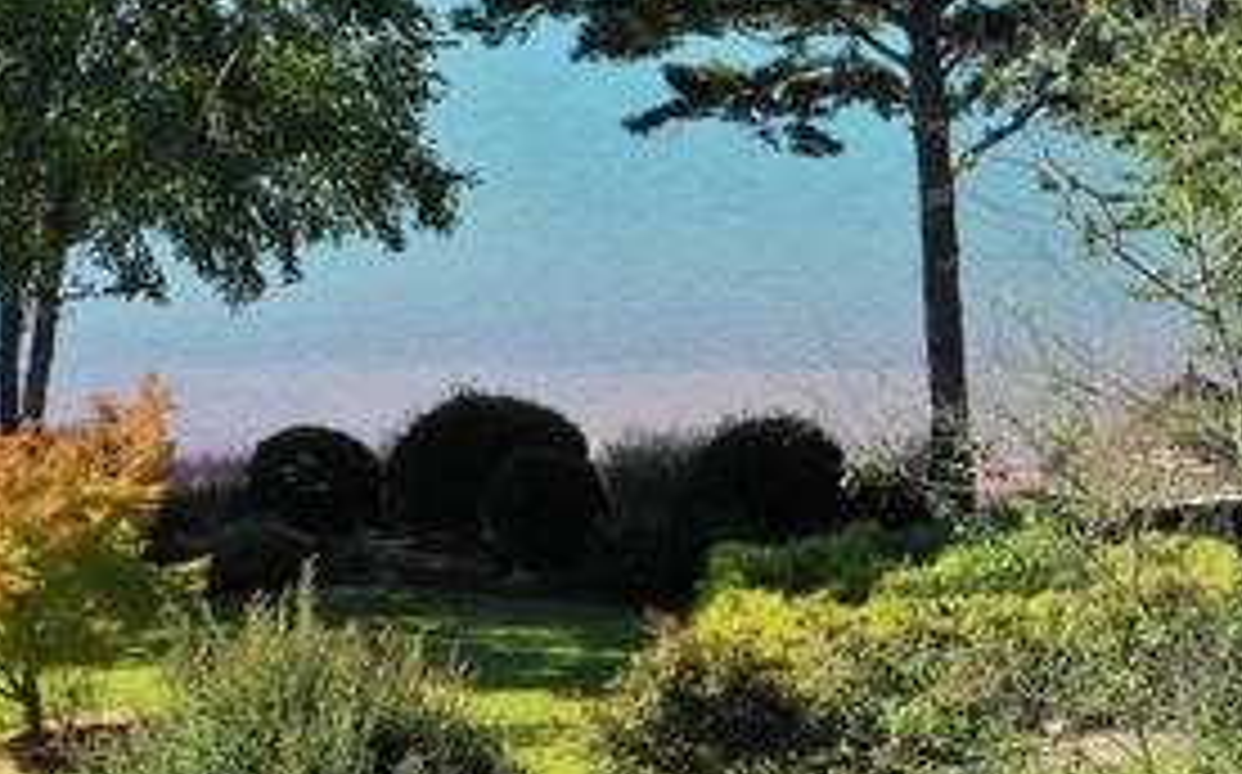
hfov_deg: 17.9
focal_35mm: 106
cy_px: 686
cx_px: 1773
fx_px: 3585
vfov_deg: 12.2
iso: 100
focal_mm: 10.26
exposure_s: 1/30
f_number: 5.6
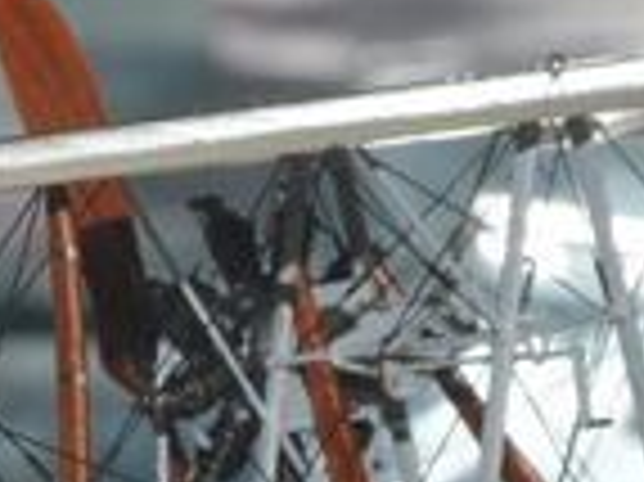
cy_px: 689
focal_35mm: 645
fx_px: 11990
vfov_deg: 2.3
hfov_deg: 3.1
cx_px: 266
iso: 200
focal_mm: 50
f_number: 11
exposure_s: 1/200
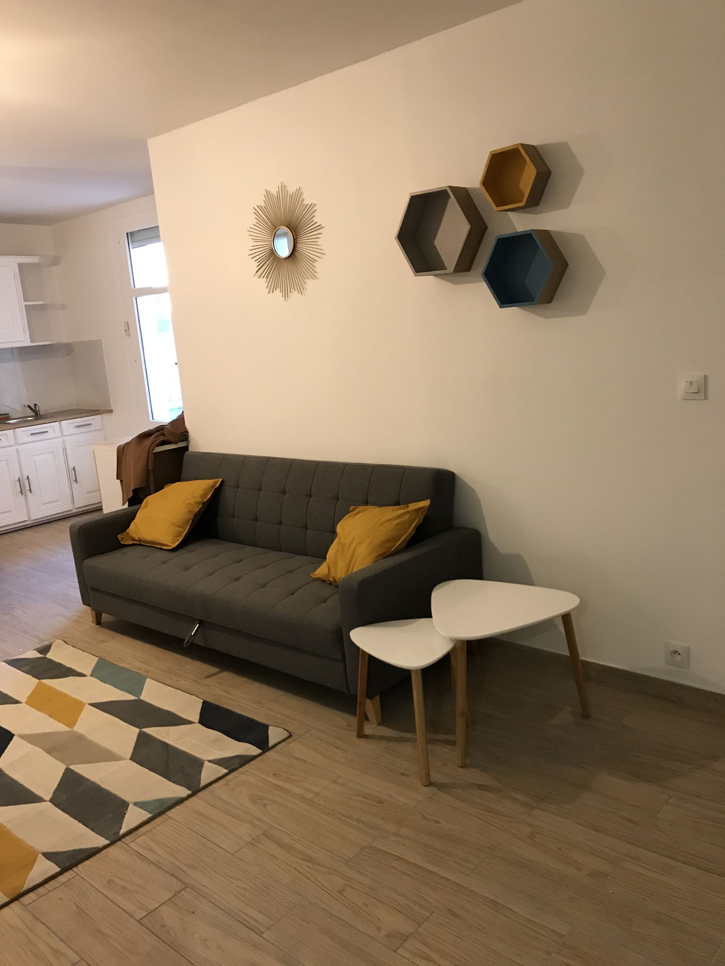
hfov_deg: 49.7
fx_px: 782
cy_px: 483
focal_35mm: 28
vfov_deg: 63.4
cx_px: 362
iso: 80
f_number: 1.8
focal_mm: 3.99
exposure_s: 1/17
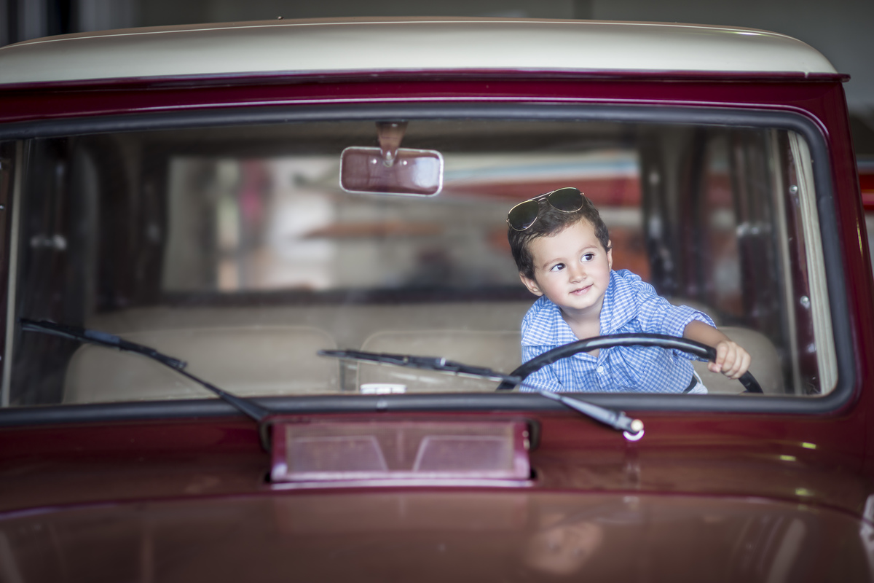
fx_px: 2063
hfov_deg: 23.9
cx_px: 437
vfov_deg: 16.1
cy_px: 292
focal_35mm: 85
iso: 200
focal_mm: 85
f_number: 2
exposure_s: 1/250
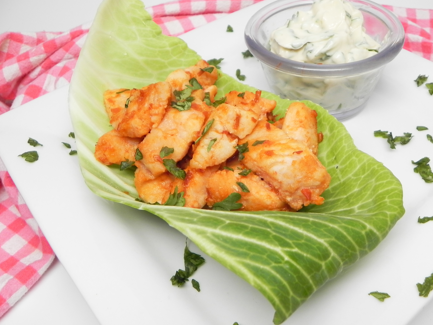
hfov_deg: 53.7
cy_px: 175
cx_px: 250
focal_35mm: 34
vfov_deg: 41.8
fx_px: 425
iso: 160
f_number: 2.8
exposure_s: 1/55
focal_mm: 5.2
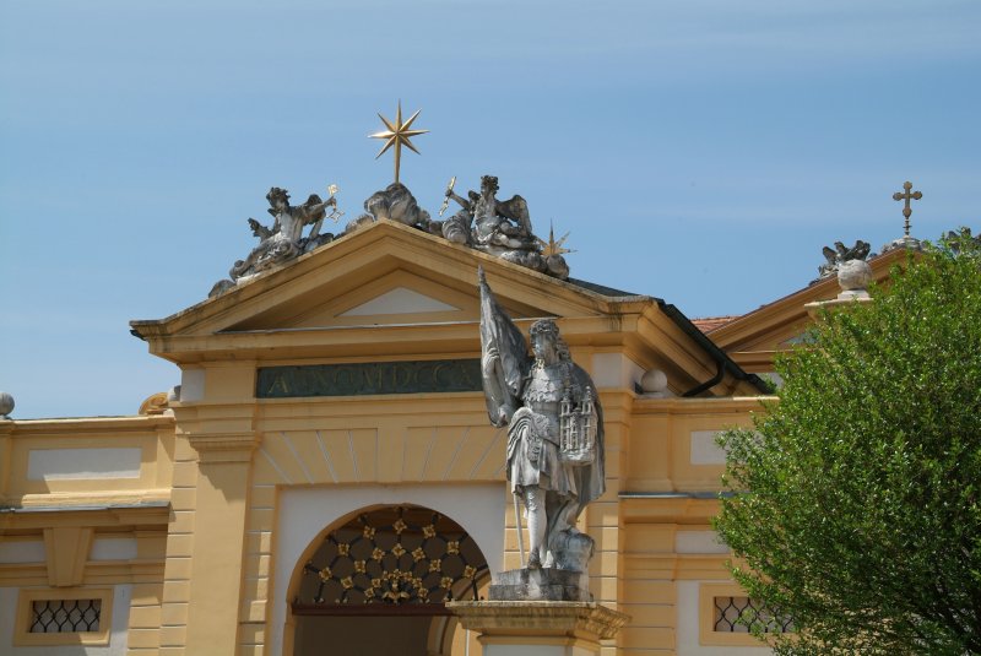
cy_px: 328
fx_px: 1882
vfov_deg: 19.8
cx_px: 490
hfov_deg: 29.2
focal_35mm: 69
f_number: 9.5
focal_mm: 46
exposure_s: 1/350
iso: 200
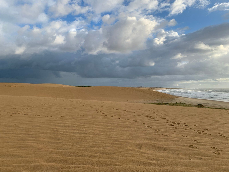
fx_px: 172
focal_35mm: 26
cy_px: 86
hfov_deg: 67.3
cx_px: 114
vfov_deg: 53.1
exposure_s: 1/1513
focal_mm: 4.25
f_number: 1.8
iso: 25
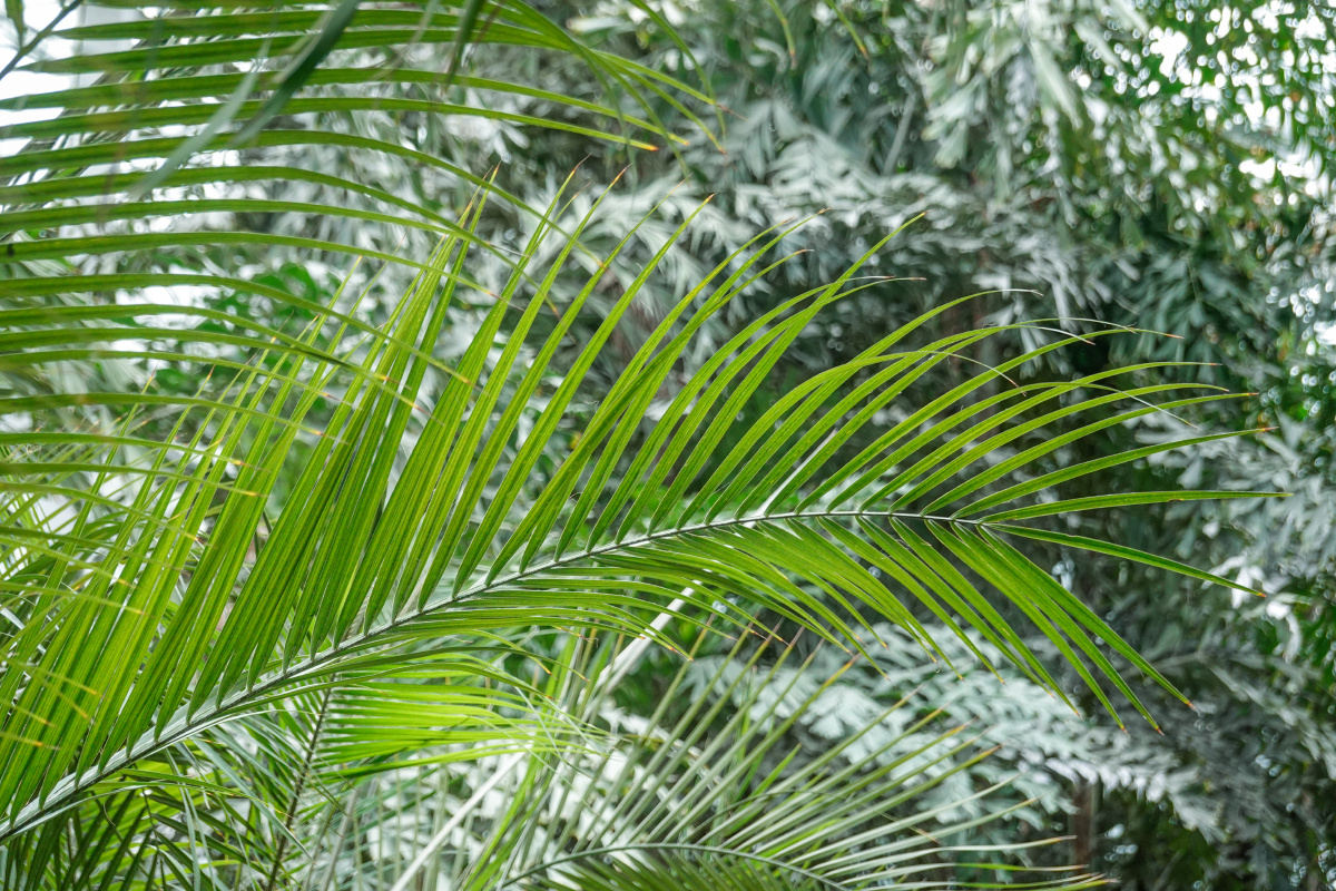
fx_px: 2894
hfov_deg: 26.0
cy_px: 446
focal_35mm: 78
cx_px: 668
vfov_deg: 17.5
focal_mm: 28.54
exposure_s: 1/80
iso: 400
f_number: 4
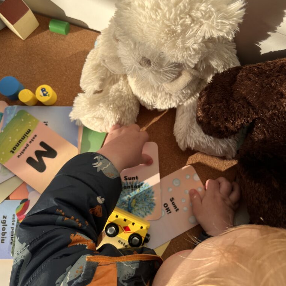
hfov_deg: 52.5
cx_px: 144
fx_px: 290
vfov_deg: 52.5
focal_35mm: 31
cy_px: 130
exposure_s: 1/1901
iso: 50
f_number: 1.5
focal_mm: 5.7
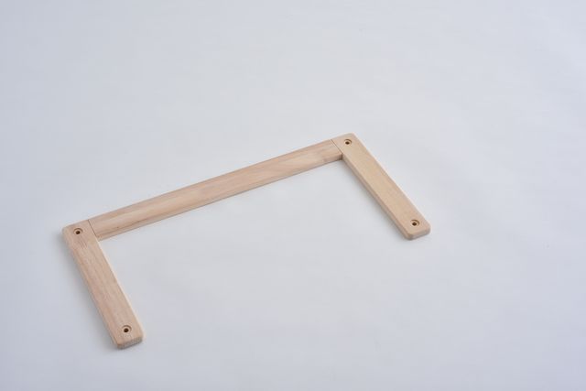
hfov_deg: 33.4
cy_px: 196
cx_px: 293
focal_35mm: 60
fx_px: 977
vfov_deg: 22.6
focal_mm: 60
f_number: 16
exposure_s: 1/125
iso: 200
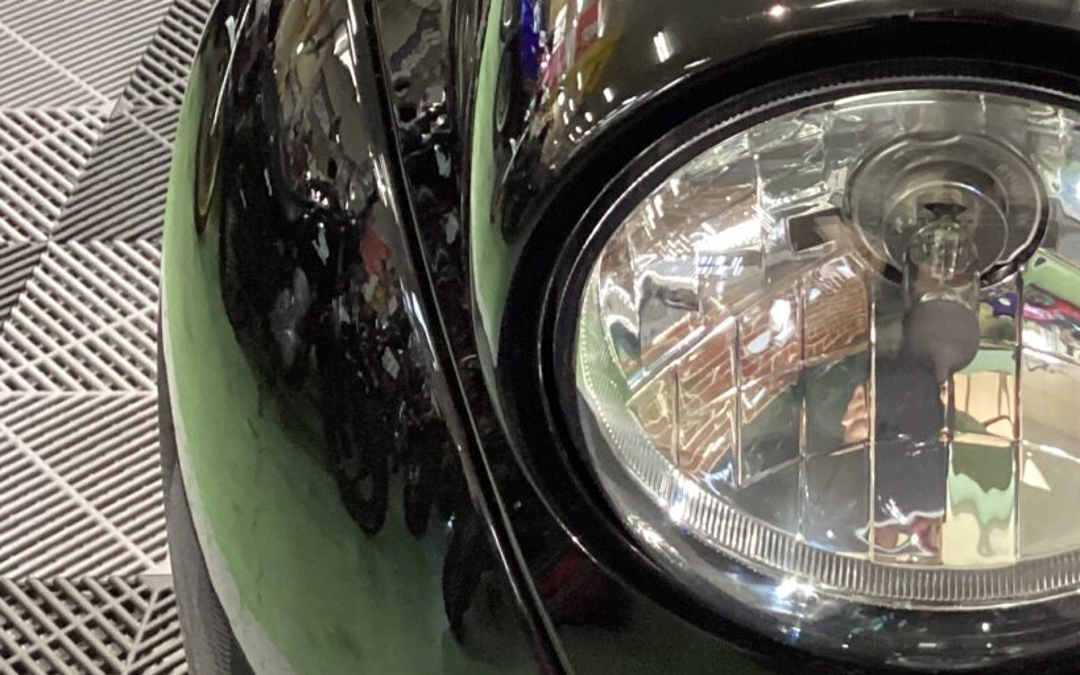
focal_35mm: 77
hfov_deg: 26.1
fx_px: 2267
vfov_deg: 16.9
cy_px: 352
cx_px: 920
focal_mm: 3.3
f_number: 2.4
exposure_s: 1/30
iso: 320
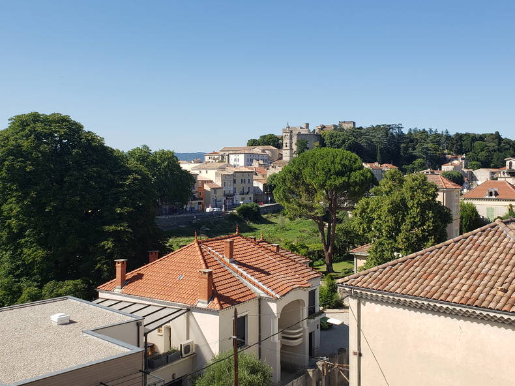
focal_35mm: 26
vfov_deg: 53.0
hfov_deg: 67.3
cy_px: 193
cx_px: 258
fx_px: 387
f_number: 2.4
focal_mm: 4.3
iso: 50
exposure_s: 1/1155
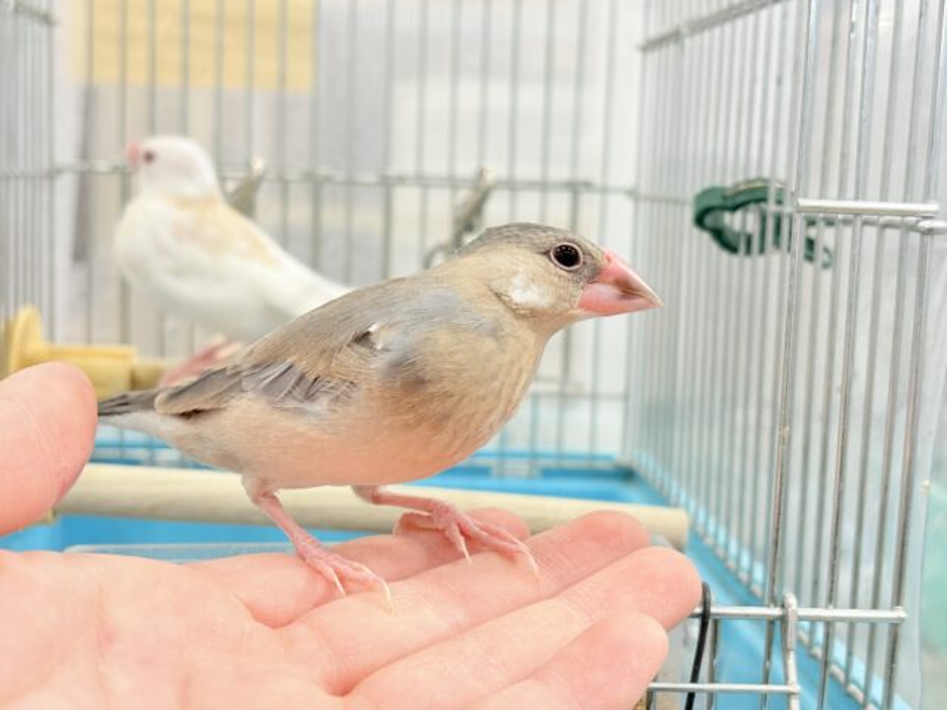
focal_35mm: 52
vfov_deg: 28.0
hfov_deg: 36.8
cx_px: 474
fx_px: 1423
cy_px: 355
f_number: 1.6
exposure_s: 1/50
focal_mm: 5.96
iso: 50
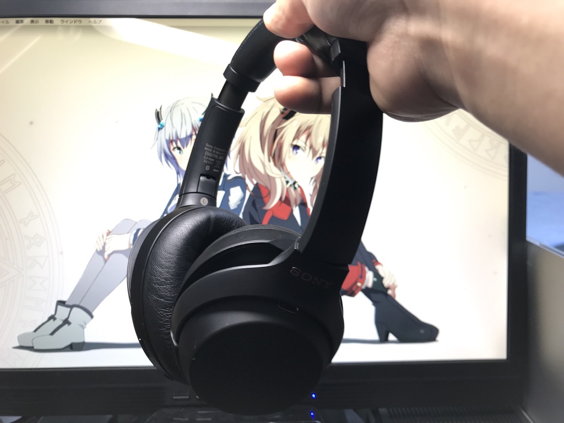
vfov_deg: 49.7
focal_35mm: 28
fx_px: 456
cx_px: 282
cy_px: 212
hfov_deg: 63.4
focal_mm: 3.99
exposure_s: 1/30
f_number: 1.8
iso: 32
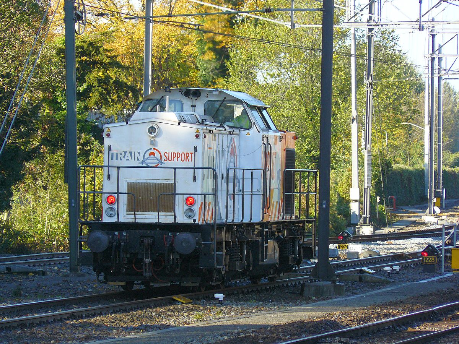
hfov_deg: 6.3
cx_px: 230
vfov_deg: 4.7
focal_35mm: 315
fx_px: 4177
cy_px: 172
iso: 100
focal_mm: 52.5
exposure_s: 1/250
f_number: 4
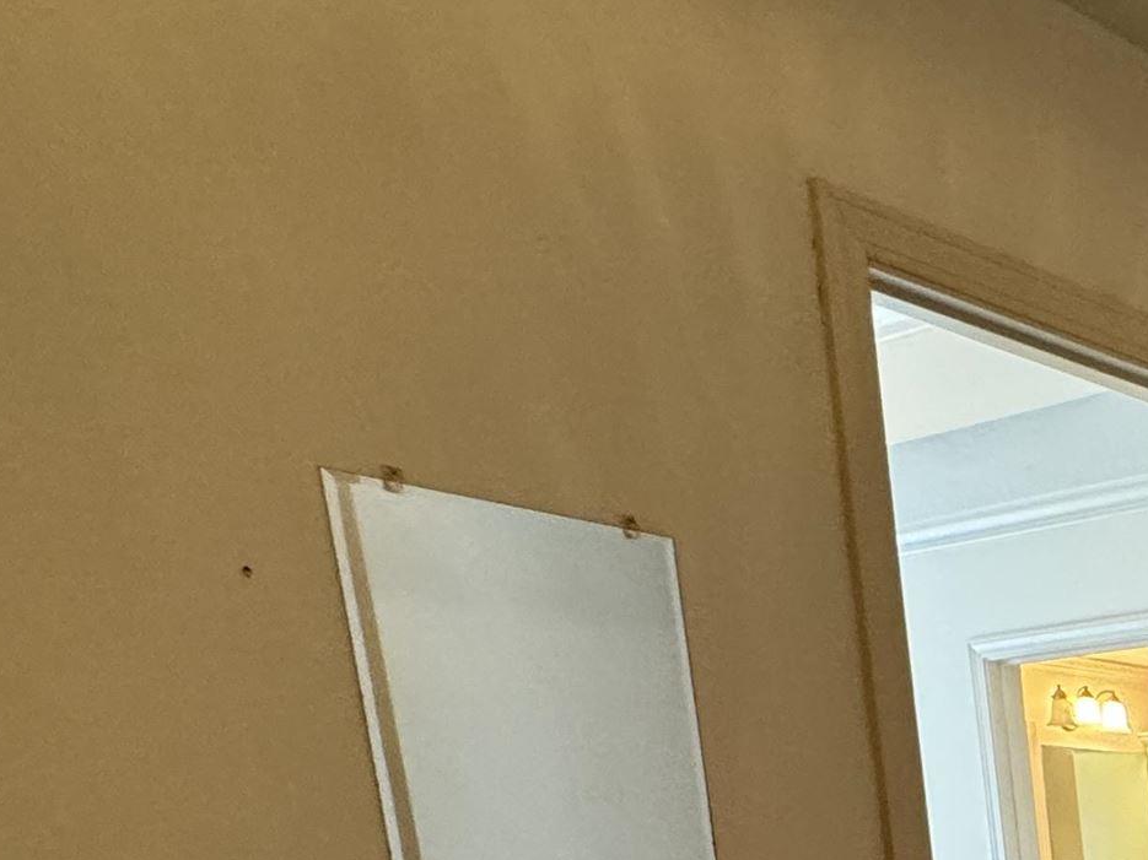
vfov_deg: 24.7
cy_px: 1276
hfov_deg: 28.3
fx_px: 1525
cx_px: 1692
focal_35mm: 46
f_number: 2.2
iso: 320
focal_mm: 2.22
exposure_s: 1/60
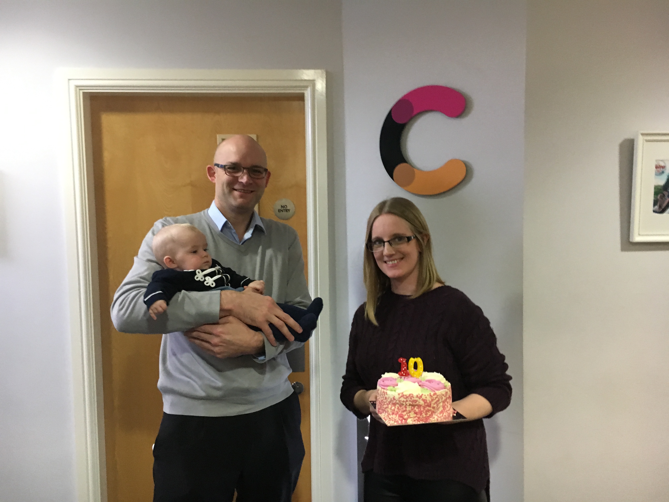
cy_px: 251
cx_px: 334
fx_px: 560
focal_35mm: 29
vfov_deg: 48.2
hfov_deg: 61.7
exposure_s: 1/17
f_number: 2.2
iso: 200
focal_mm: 4.15
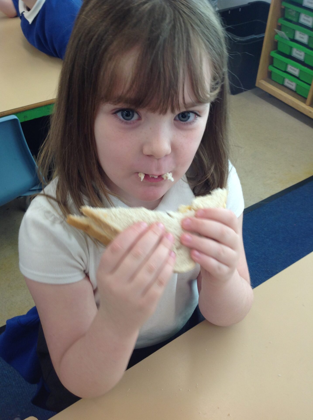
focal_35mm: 35
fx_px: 423
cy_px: 210
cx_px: 156
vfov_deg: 52.7
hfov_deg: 40.6
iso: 50
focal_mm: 4.28
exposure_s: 1/24
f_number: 2.4
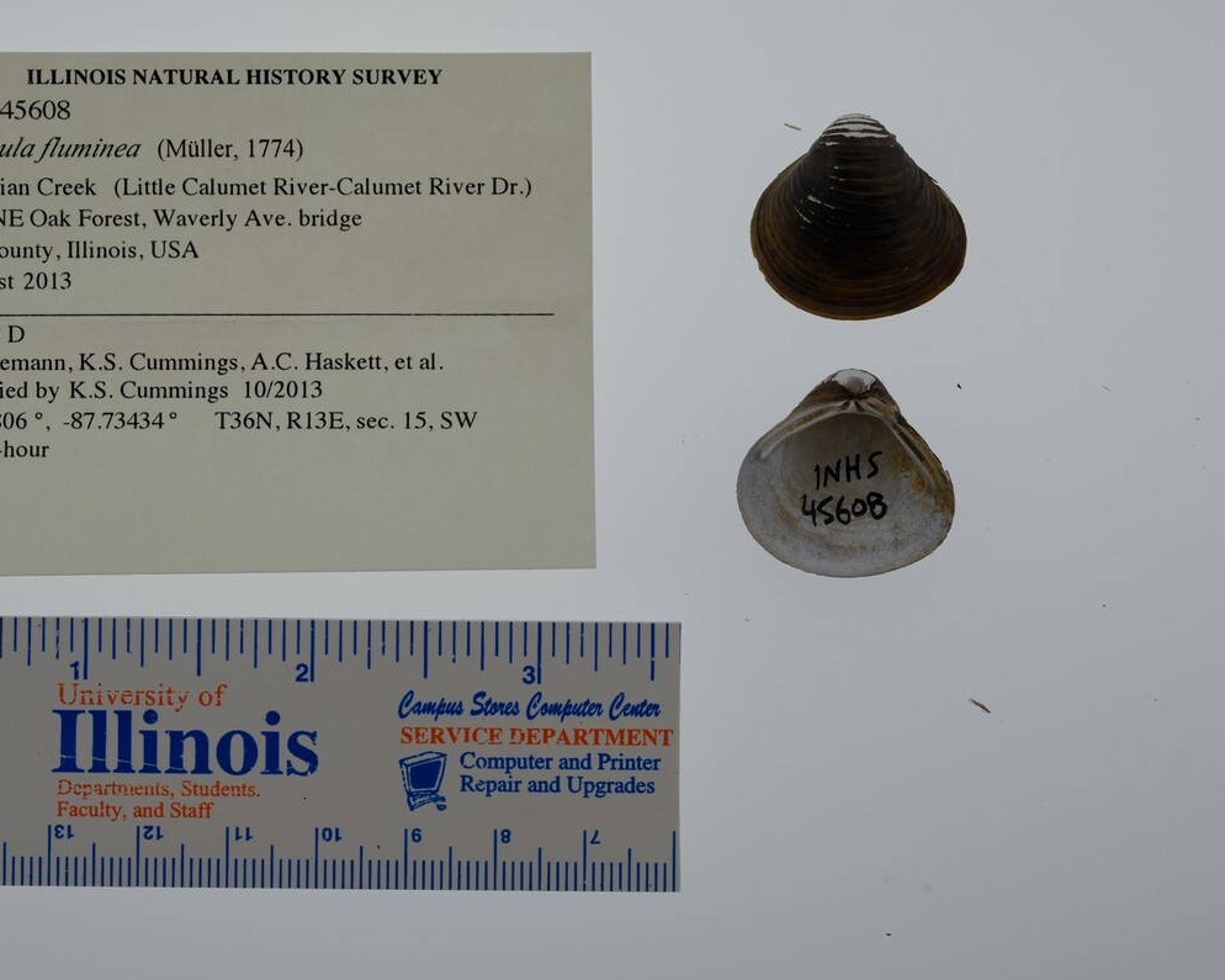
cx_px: 488
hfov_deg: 27.8
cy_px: 492
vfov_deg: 22.5
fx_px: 2465
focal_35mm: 68
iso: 100
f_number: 10
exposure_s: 1/200
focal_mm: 60
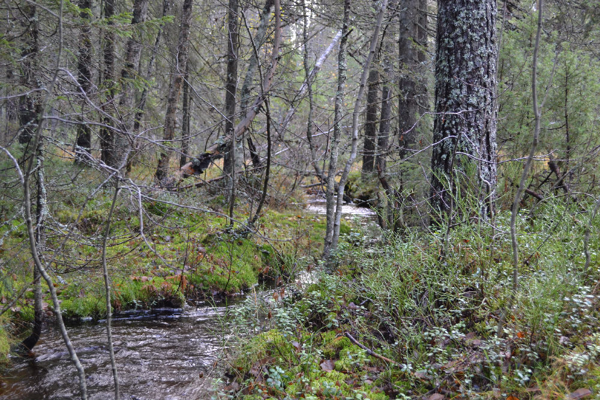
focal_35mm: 45
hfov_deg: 43.6
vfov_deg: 29.8
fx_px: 750
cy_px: 200
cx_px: 300
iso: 400
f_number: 4.5
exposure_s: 1/30
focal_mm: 30
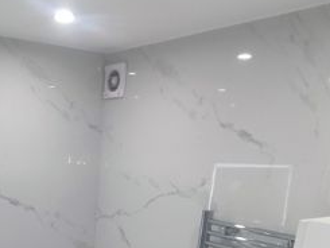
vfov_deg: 27.8
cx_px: 41
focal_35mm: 46
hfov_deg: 38.7
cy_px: 294
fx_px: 439
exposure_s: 1/50
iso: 162
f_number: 2.2
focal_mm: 1.65
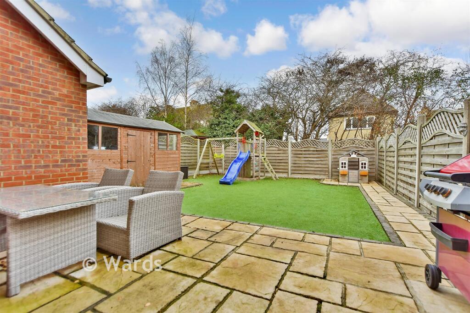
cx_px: 235
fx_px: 196
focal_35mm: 15
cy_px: 156
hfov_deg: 100.4
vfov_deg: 77.3
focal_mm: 10
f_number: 6.3
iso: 500
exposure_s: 1/160
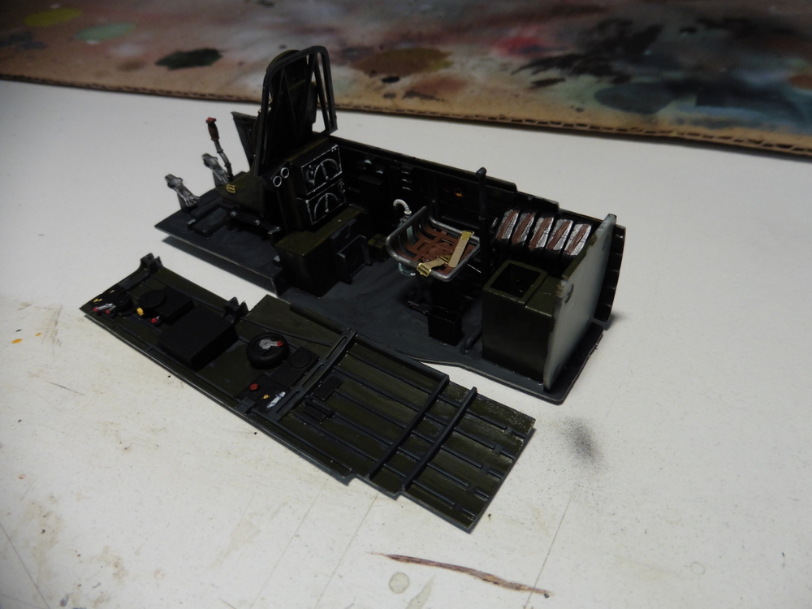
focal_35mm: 24
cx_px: 406
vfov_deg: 56.8
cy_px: 304
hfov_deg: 71.6
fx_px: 563
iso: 160
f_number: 3.3
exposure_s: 1/60
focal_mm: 4.3
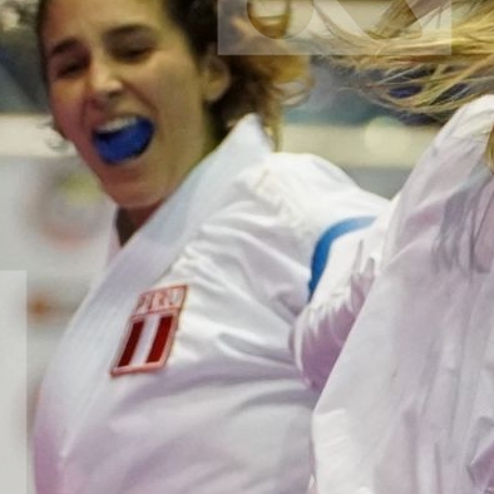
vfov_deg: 1.8
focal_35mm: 970
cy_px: 385
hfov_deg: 1.8
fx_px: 15661
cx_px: 335
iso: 6400
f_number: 2.8
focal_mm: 167
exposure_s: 1/800
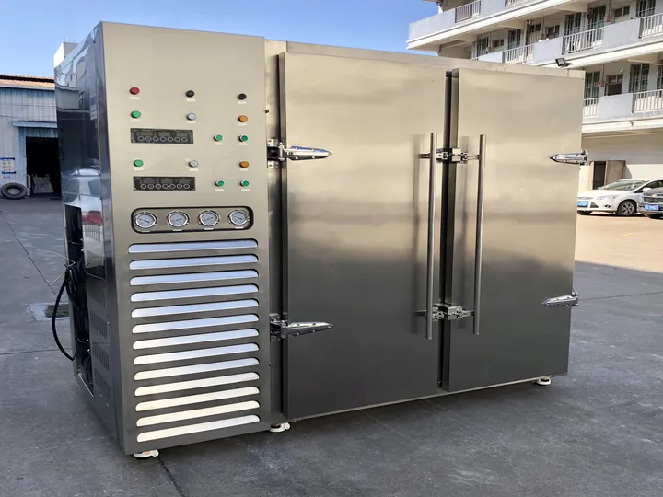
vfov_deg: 37.7
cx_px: 332
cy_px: 248
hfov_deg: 49.0
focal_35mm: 38
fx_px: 728
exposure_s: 1/738
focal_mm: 4
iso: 20
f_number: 1.8
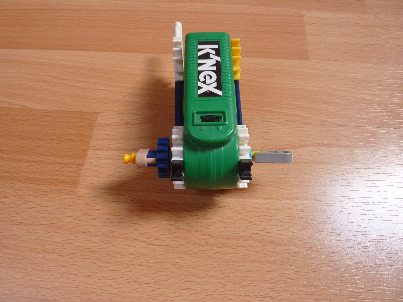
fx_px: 291
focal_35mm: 25
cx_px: 202
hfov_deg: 69.4
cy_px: 151
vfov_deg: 54.9
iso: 80
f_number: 3.3
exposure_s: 1/25
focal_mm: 4.1
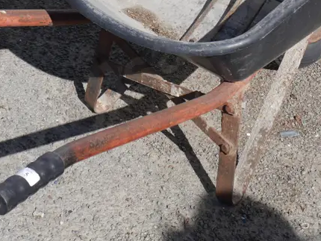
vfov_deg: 14.7
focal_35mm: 100
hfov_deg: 19.6
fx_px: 928
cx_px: 204
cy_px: 26
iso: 200
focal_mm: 21
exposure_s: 1/400
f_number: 9
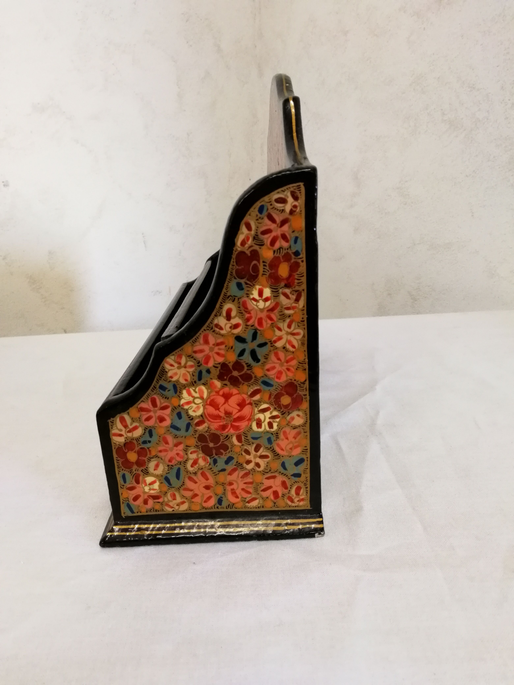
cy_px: 342
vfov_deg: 71.6
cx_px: 257
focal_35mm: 24
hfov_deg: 56.8
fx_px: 475
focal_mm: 2.38
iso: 80
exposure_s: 1/50
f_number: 2.2
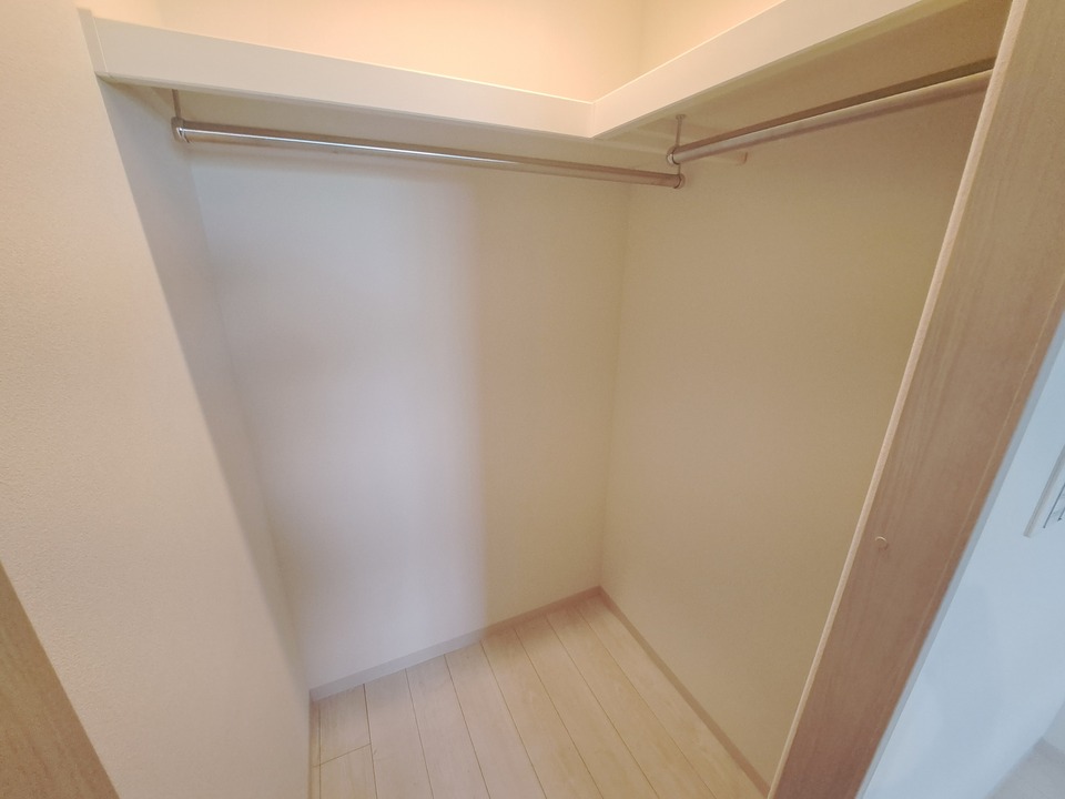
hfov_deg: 106.2
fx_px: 400
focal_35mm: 13
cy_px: 400
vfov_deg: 89.9
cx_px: 532
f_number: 2.2
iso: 250
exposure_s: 1/50
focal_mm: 1.74
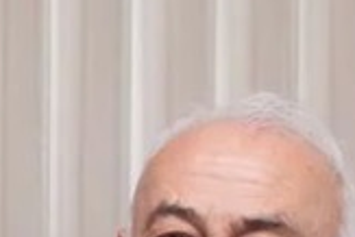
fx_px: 5191
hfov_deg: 3.9
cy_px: 548
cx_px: -344
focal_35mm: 526
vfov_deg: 2.6
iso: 160
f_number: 1.2
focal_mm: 56
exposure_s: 1/640
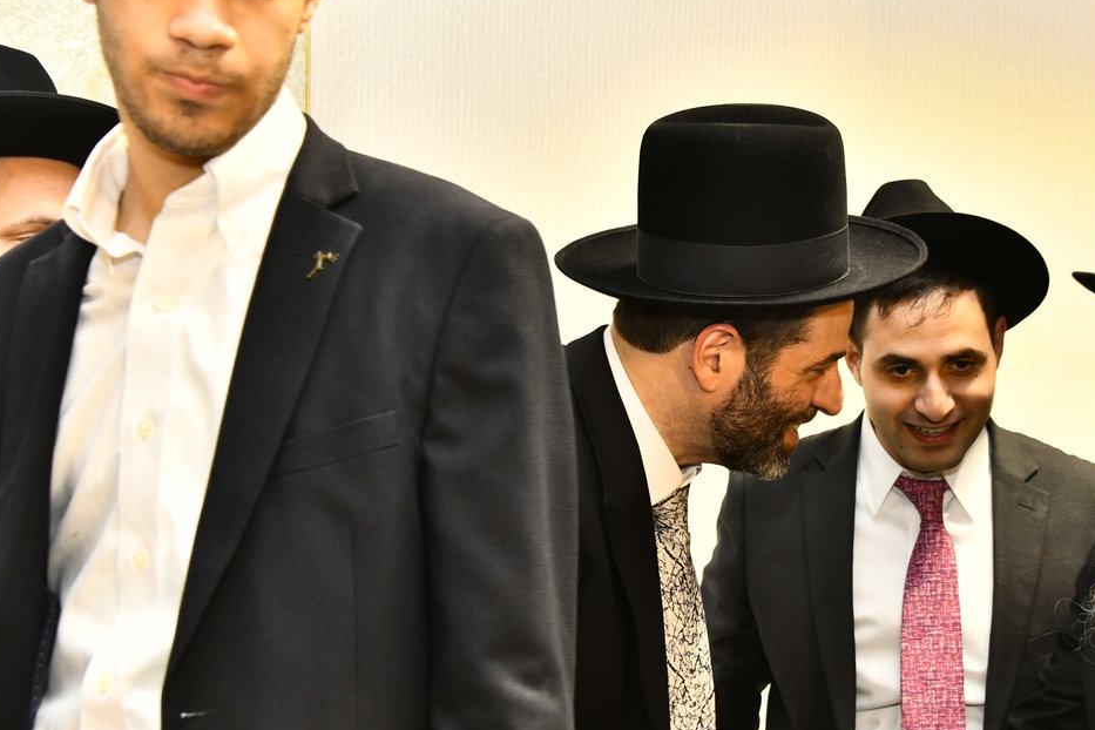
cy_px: 383
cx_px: 766
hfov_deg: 26.8
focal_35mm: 75
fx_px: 2281
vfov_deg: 18.2
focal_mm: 50
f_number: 5.6
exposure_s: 1/125
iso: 1250
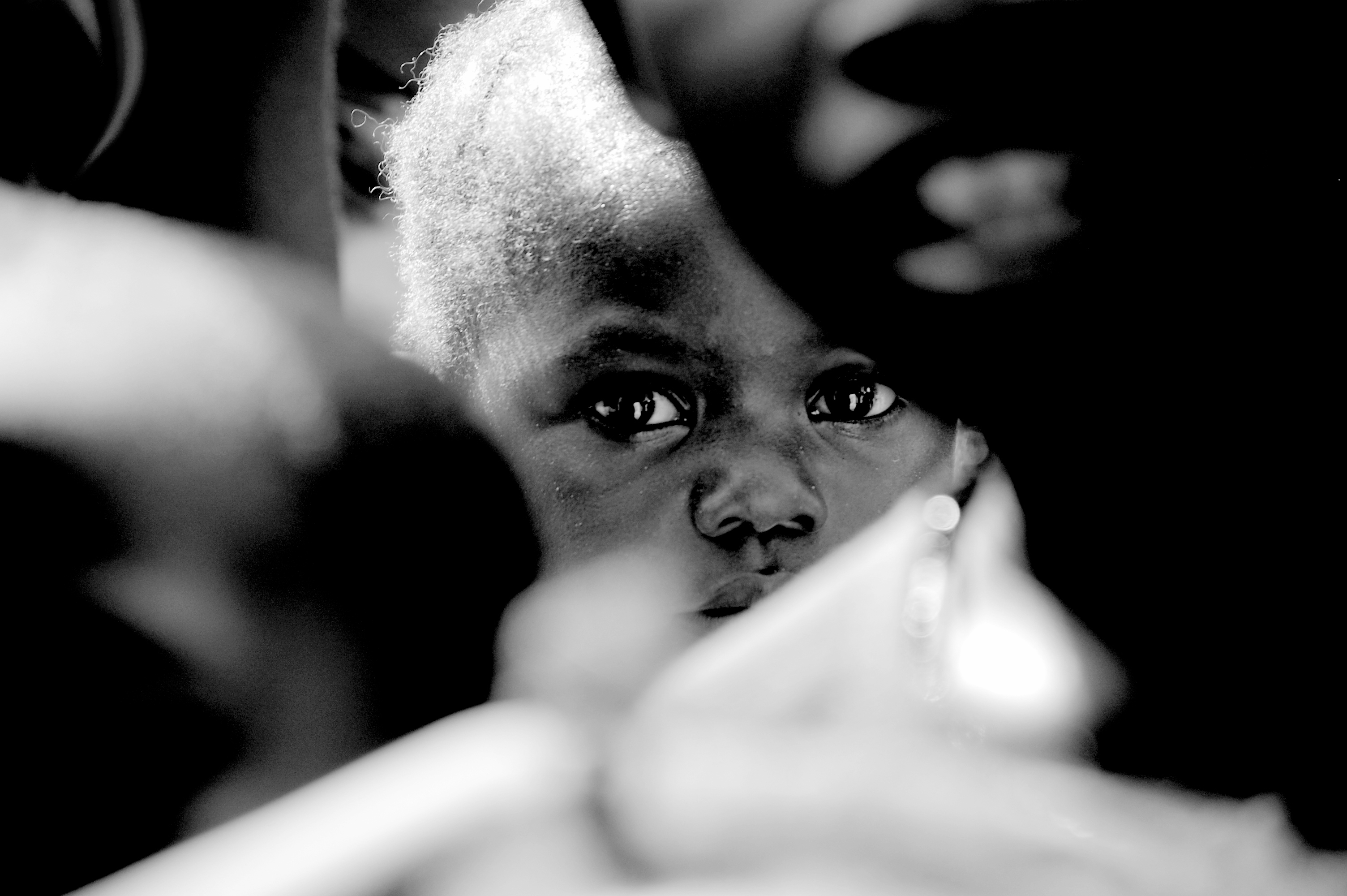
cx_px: 674
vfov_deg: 6.8
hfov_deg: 10.2
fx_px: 7570
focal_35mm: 202
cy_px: 448
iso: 200
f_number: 5.6
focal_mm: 135
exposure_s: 1/100
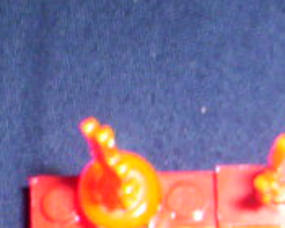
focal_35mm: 173
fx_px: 1459
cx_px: 391
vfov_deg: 8.7
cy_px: 370
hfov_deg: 10.8
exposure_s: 1/60
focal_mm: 4.99
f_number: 4.5
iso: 140
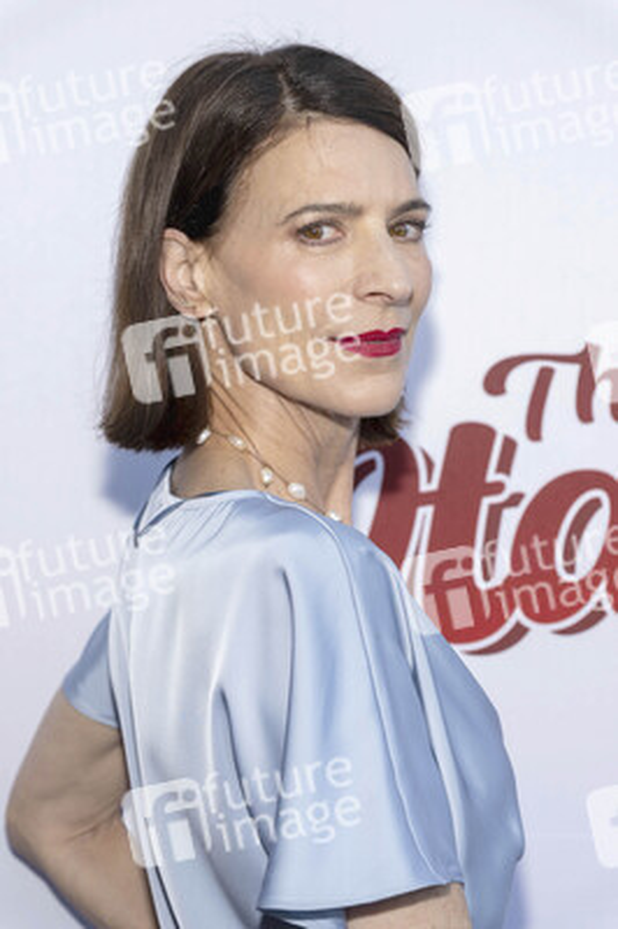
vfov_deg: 25.7
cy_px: 464
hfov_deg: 17.2
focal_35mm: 79
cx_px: 309
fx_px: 2038
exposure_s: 1/200
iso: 400
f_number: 5.6
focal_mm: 79
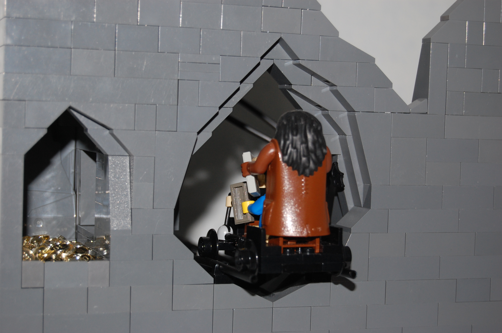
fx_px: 1149
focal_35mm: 82
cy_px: 166
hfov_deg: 24.6
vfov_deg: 16.5
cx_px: 251
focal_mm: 55
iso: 400
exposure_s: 1/60
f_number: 5.6
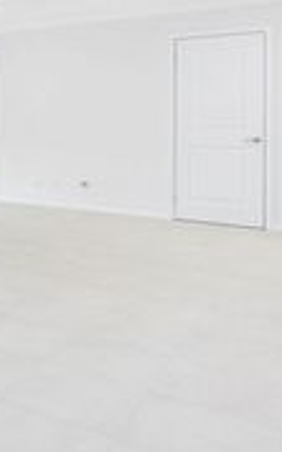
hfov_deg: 23.7
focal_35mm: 44
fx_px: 546
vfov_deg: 43.8
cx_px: -130
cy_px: 126
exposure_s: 1/25
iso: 500
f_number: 8
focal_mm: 16.5
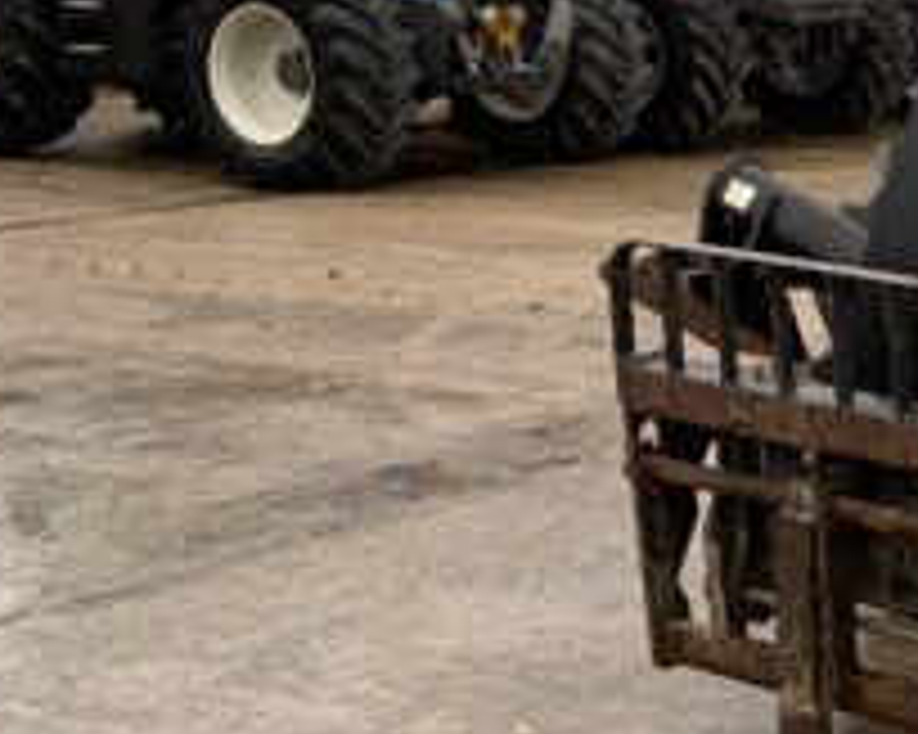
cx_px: 1372
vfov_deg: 17.2
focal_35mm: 89
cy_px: 315
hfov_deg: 18.9
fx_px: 2417
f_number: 1.8
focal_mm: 3
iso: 25
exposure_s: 1/122
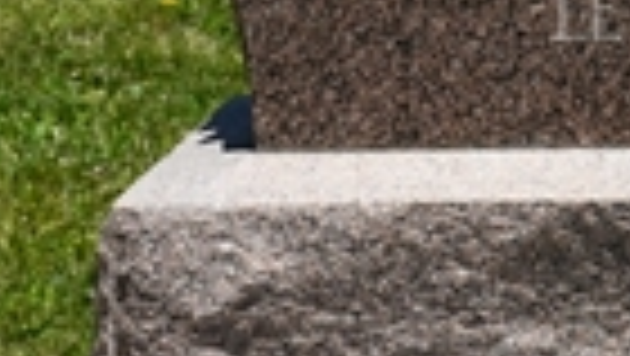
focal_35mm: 436
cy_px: -511
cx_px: 1359
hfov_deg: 4.8
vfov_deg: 2.8
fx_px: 7289
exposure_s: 1/400
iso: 100
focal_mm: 38
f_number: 10
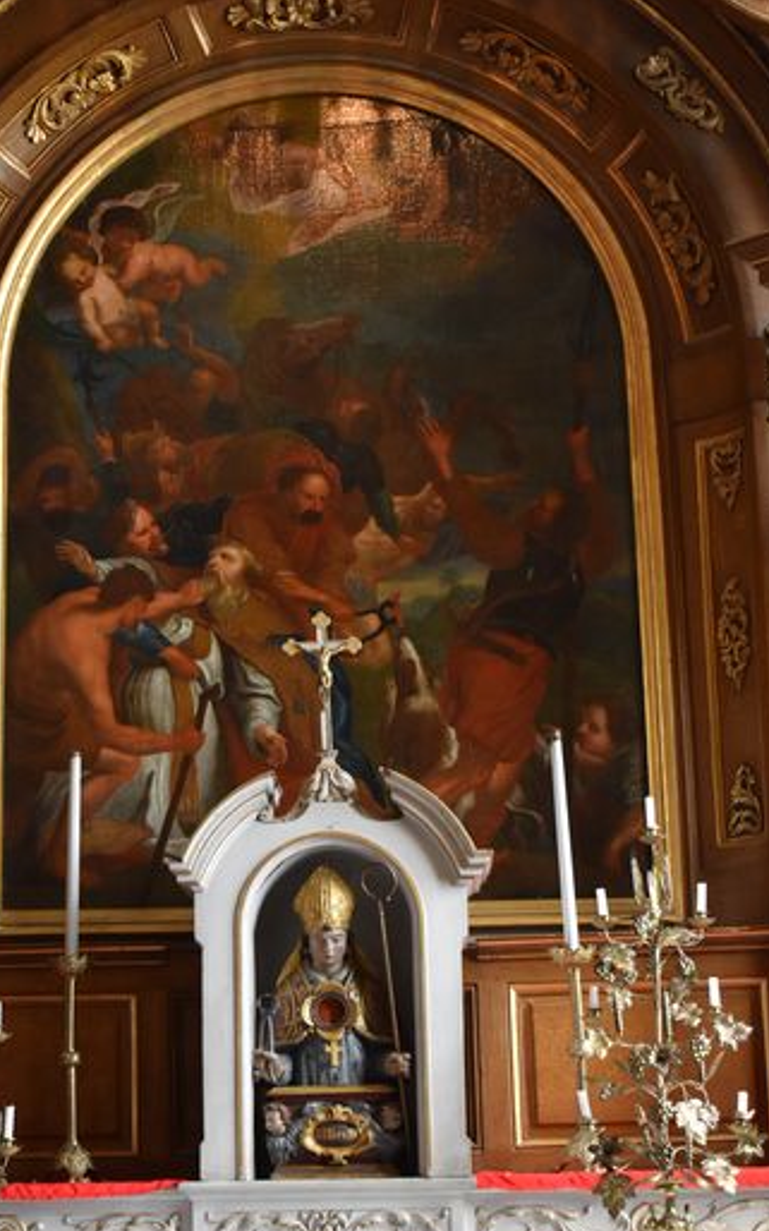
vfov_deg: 27.5
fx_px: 2516
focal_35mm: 75
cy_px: 565
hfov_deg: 17.4
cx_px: 308
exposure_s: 1/60
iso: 1000
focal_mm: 36
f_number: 4.8
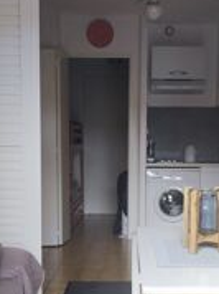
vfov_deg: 31.8
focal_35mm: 60
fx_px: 507
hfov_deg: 24.3
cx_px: 130
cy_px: 210
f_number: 1.79
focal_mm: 4.7
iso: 109
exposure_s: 1/100
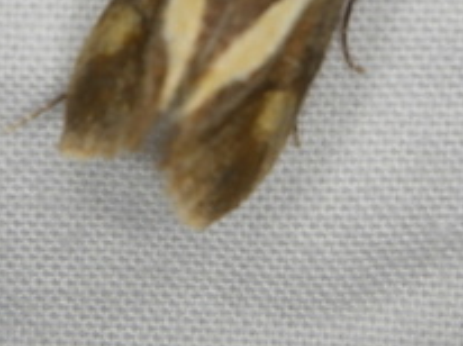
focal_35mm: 131
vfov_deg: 11.2
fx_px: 1750
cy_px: 47
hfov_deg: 15.1
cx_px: 240
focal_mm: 6.1
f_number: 4.6
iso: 125
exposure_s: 1/320
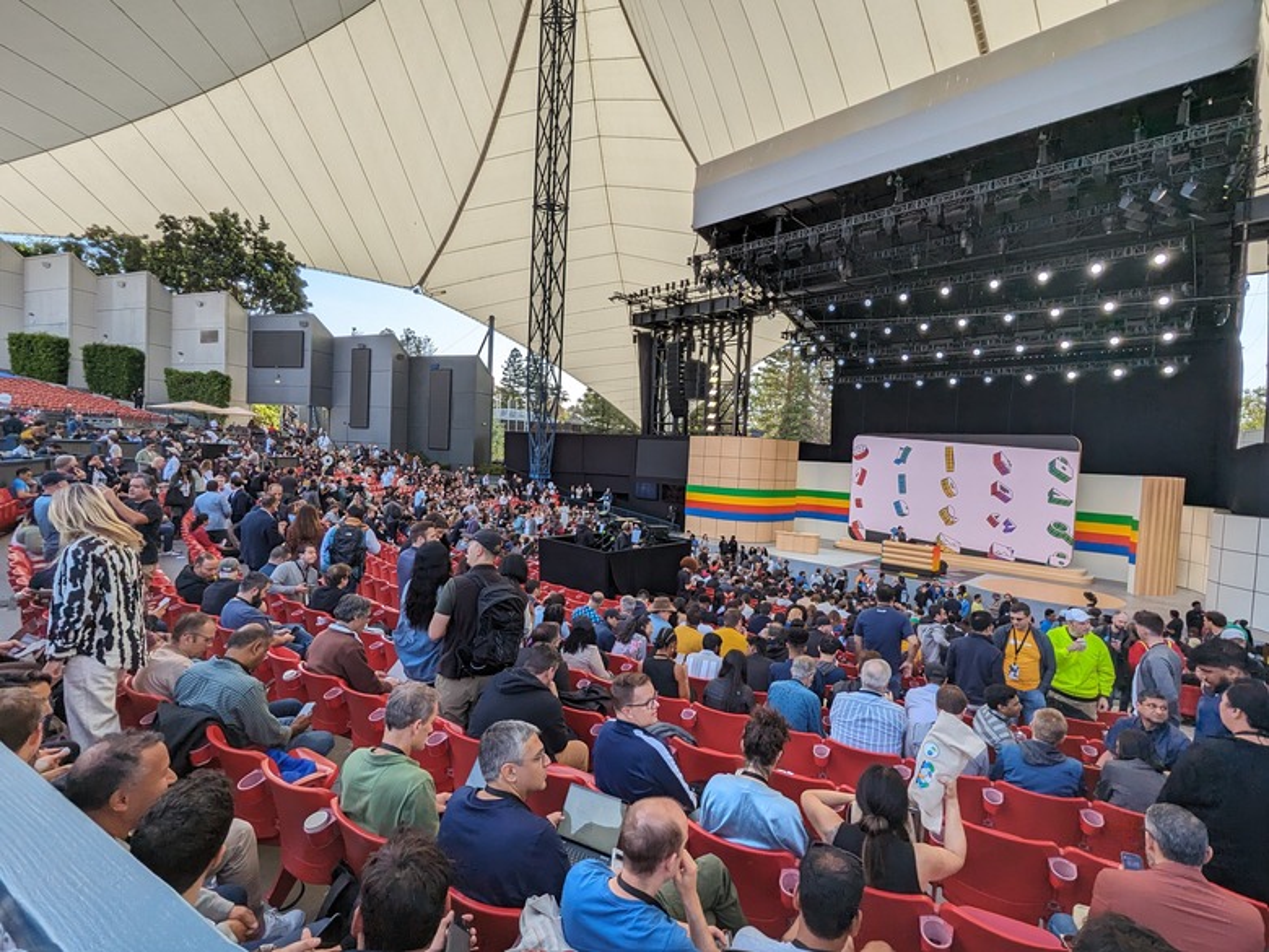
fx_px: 587
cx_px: 634
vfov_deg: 78.1
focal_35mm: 16
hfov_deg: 94.5
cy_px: 476
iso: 61
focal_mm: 2.22
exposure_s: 1/1513
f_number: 2.2
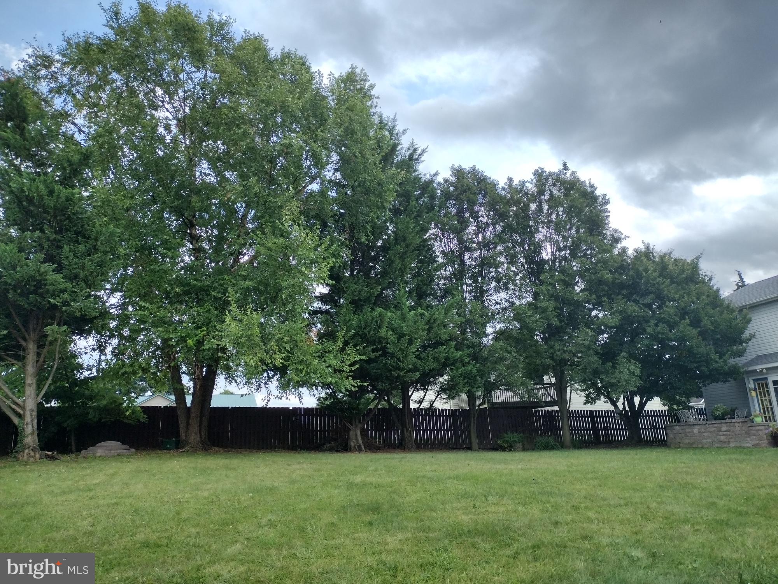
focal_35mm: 27
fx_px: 607
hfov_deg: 65.3
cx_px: 389
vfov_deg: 51.4
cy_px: 292
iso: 100
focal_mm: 4.71
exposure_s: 1/1800
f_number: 1.7
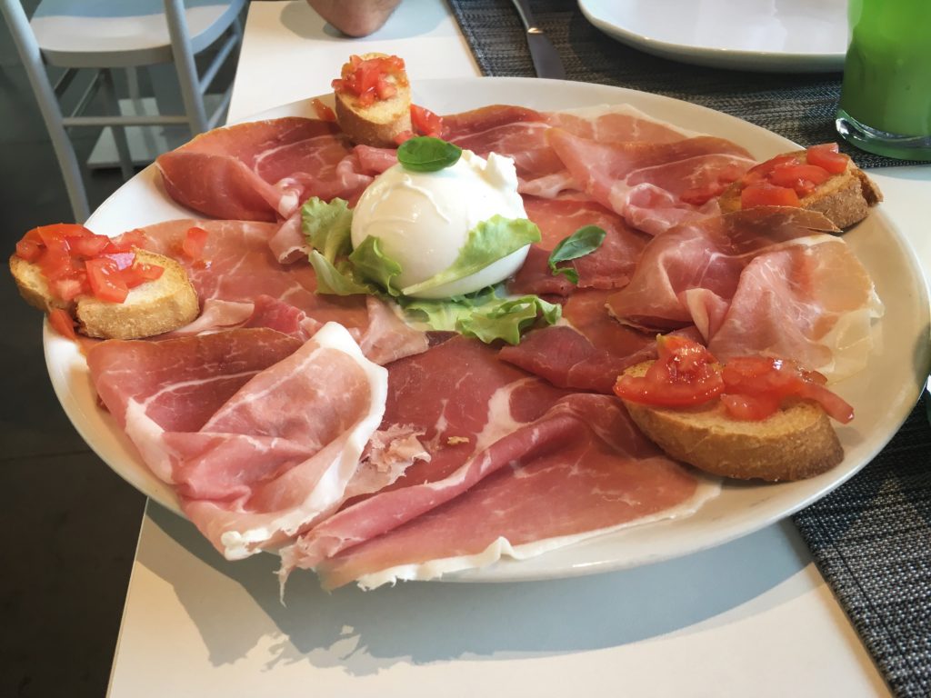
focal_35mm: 29
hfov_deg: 61.7
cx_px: 466
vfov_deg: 48.2
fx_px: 780
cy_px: 349
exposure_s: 1/33
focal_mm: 4.15
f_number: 2.2
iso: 32
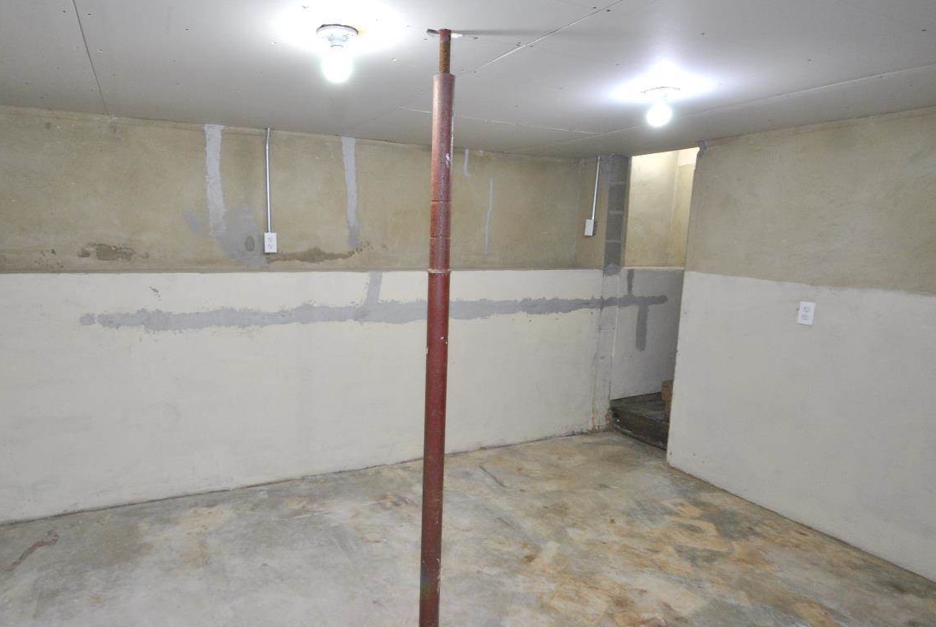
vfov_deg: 62.1
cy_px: 323
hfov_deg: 82.7
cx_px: 367
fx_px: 521
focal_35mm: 20
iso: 320
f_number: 4
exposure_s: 1/30
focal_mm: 10
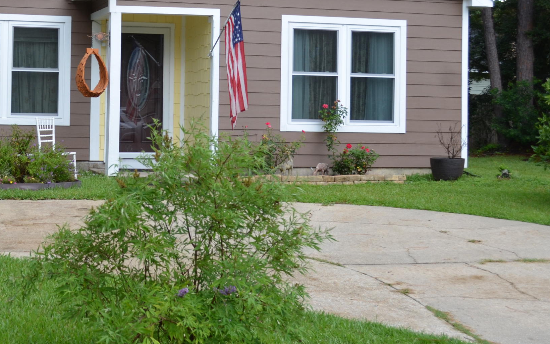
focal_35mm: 67
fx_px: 1004
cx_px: 129
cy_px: 85
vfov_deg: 19.3
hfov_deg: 30.1
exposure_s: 1/125
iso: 220
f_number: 5.6
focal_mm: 24
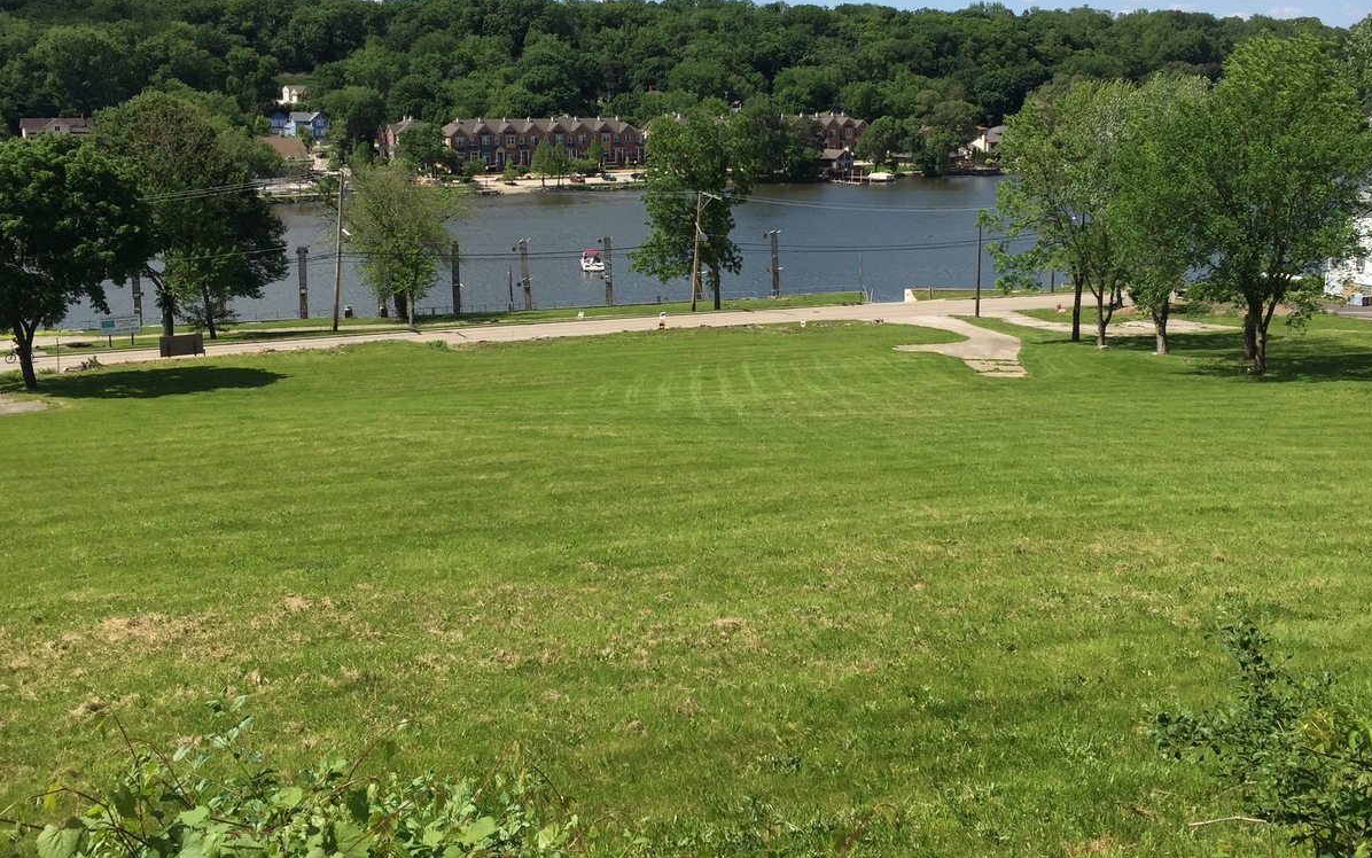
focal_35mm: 37
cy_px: 341
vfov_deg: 34.3
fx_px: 1384
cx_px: 697
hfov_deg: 52.7
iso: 32
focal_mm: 4.15
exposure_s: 1/2475
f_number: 2.2
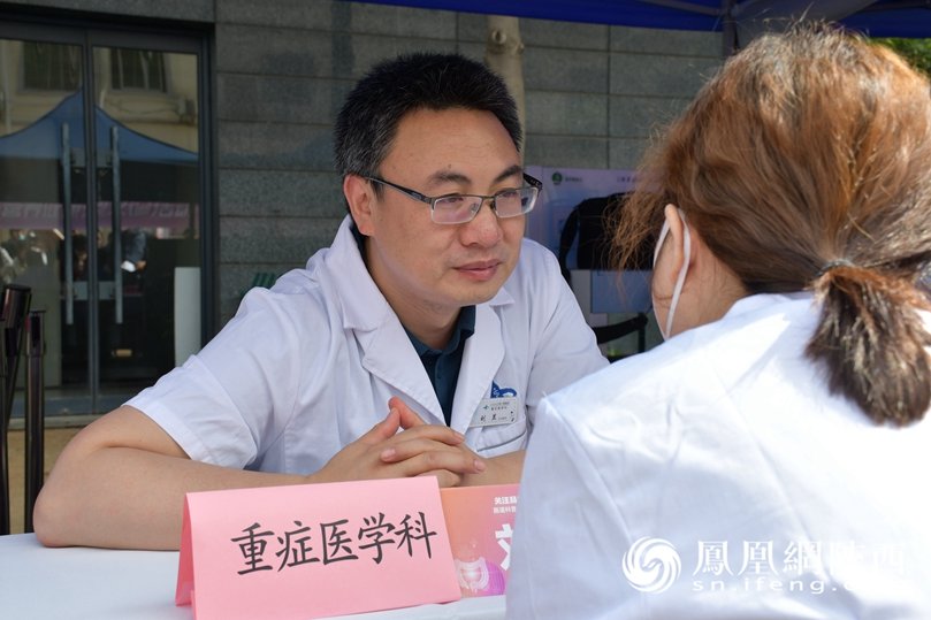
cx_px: 466
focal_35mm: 48
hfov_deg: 41.1
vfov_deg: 28.1
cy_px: 310
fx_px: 1241
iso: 200
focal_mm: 32
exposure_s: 1/250
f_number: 8
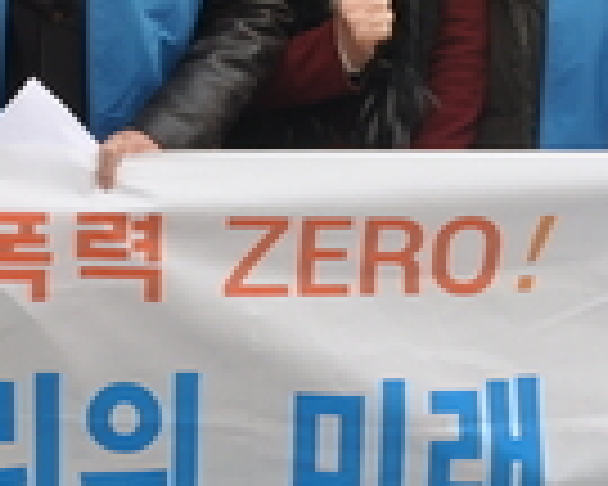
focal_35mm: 199
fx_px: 3581
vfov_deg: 7.7
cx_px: 576
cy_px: -58
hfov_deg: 9.6
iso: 200
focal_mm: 28
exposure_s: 1/160
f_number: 6.3
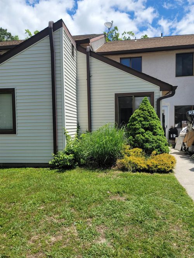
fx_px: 187
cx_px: 97
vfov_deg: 69.4
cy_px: 129
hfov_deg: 54.9
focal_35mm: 25
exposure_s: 1/1000
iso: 20
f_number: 1.8
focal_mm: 7
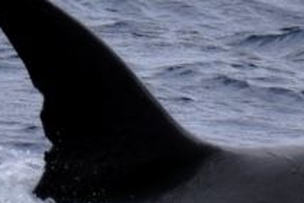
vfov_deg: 0.9
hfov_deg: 1.3
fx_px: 13054
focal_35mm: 1546
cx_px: 449
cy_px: 131
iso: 400
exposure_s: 1/1600
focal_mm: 270
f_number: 7.1
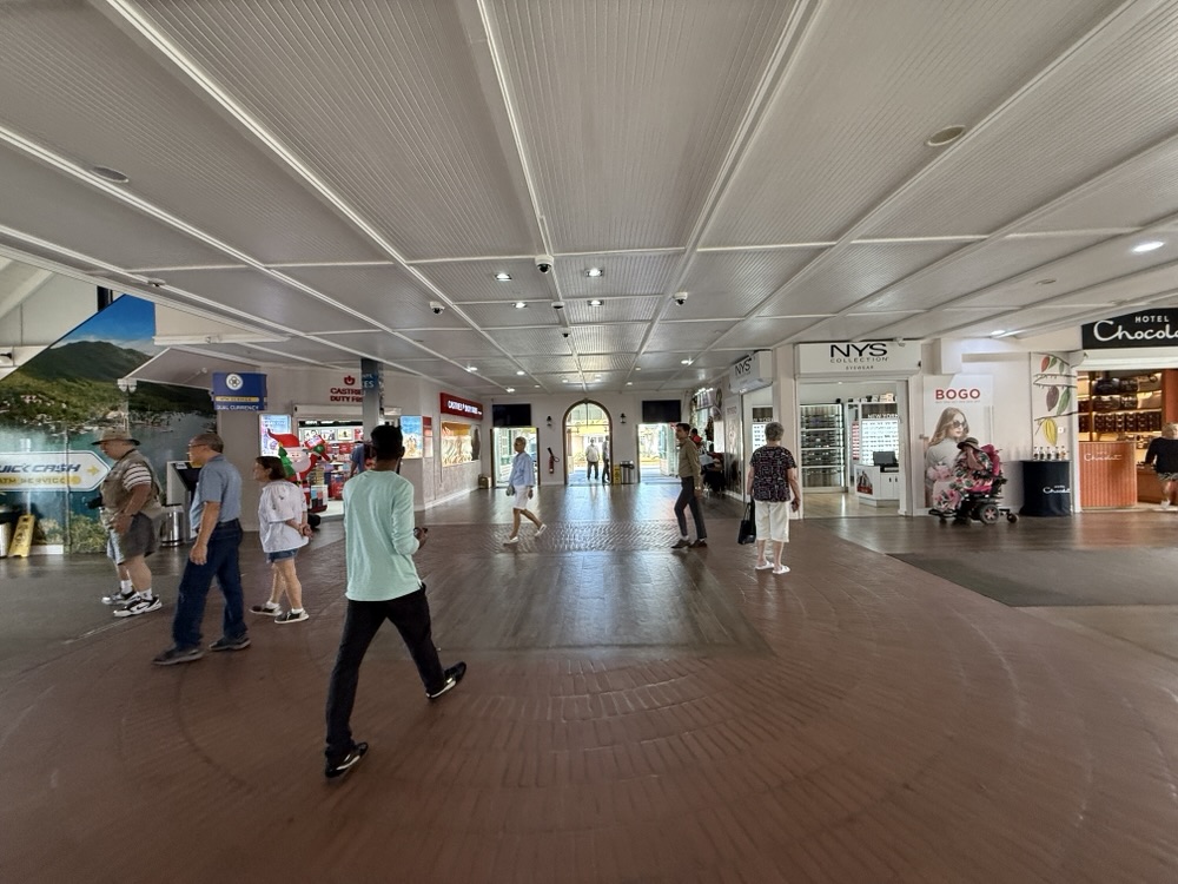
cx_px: 589
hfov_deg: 102.1
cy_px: 442
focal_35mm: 14
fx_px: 476
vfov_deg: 85.7
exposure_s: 1/100
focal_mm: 2.22
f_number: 2.2
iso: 200
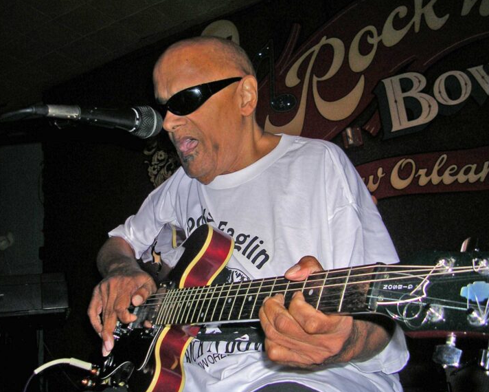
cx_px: 235
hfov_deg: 45.8
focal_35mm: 40
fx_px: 579
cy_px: 196
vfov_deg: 37.4
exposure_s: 1/60.1
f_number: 2.8
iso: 50
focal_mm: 5.8
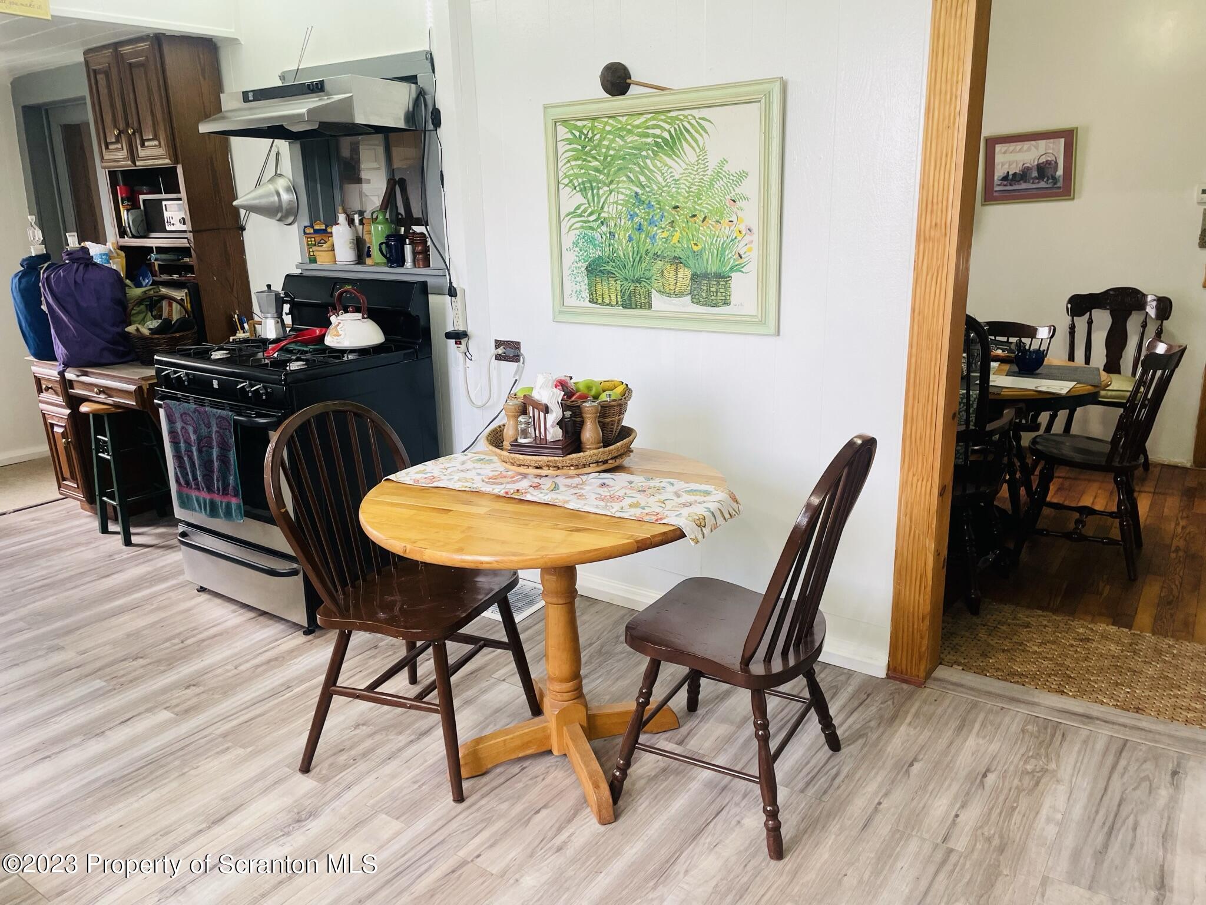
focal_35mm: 26
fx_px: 906
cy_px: 452
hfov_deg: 67.3
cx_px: 603
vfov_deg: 53.1
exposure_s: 1/120
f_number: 1.6
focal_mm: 4.2
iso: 125
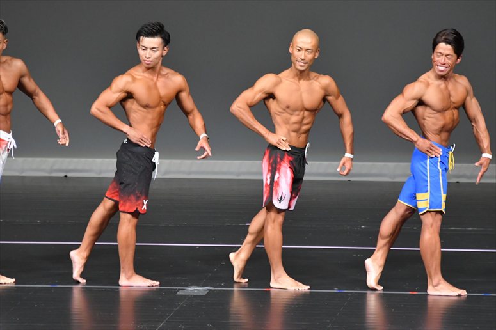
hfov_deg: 6.0
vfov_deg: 4.0
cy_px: 165
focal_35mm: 345
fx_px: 4751
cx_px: 248
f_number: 5.6
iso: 5000
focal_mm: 230
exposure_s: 1/400
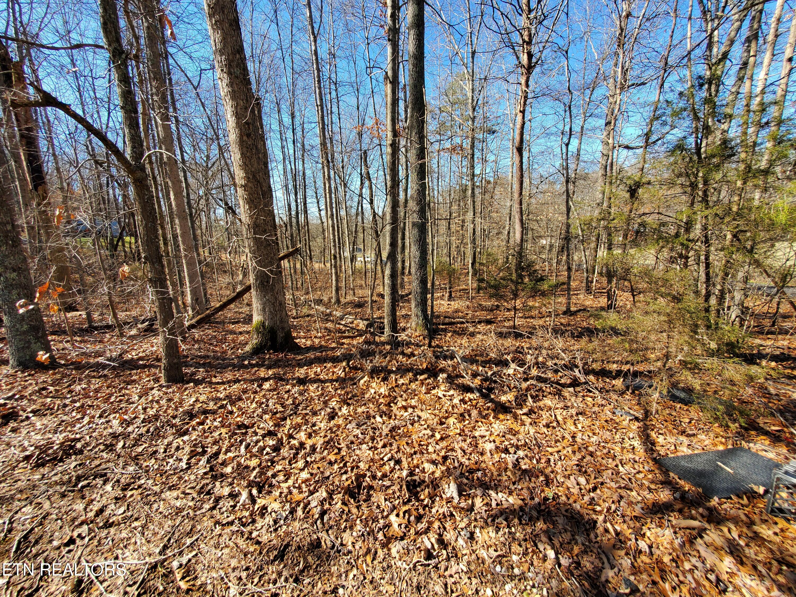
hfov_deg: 106.2
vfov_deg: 89.9
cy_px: 298
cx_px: 398
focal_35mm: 13
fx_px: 299
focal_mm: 1.8
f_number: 2.2
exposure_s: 1/329
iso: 50
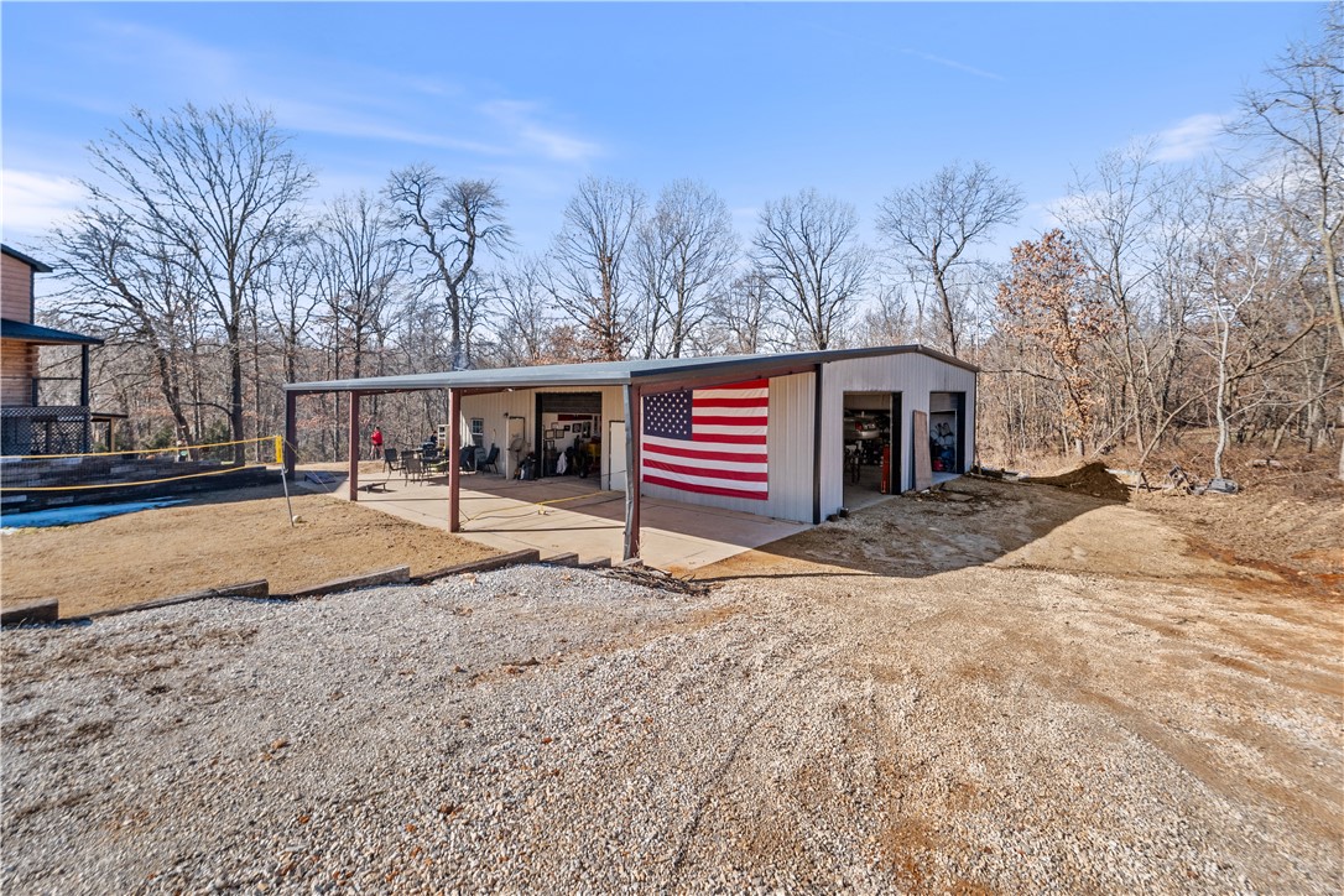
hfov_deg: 100.4
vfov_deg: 77.3
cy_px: 448
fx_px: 560
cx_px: 672
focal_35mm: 15
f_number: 7.1
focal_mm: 15
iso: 640
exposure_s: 1/2000
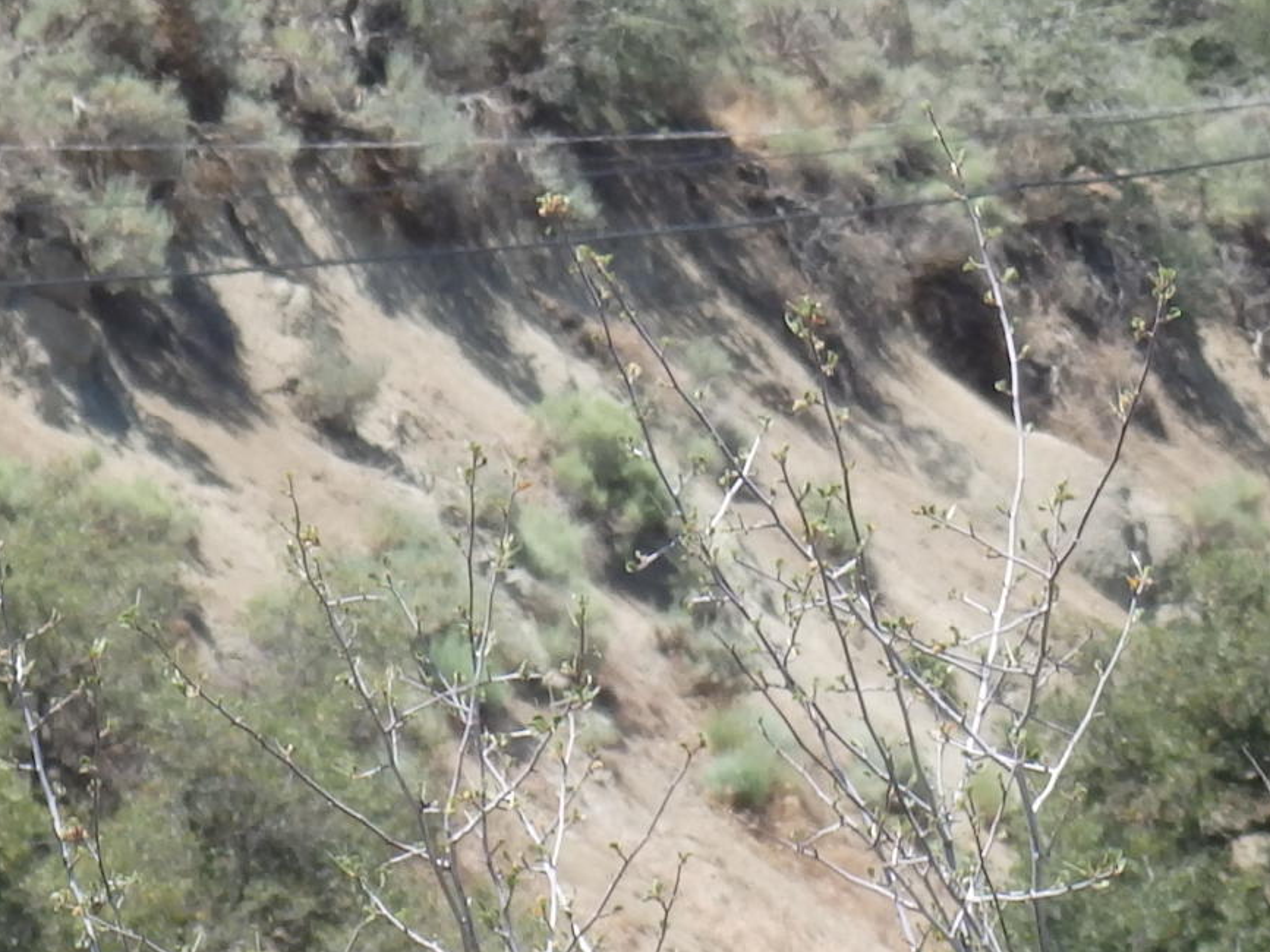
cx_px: 388
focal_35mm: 706
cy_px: 482
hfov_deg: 2.8
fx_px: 25898
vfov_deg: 2.1
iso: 100
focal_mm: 36.5
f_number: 5.9
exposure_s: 1/200
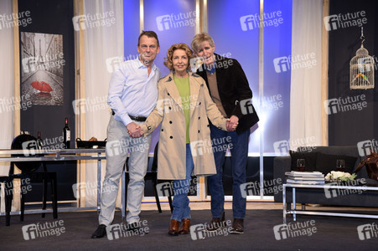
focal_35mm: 66
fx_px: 692
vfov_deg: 20.6
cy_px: 126
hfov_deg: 30.5
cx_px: 189
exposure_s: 1/125
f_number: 6.3
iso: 640
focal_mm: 66
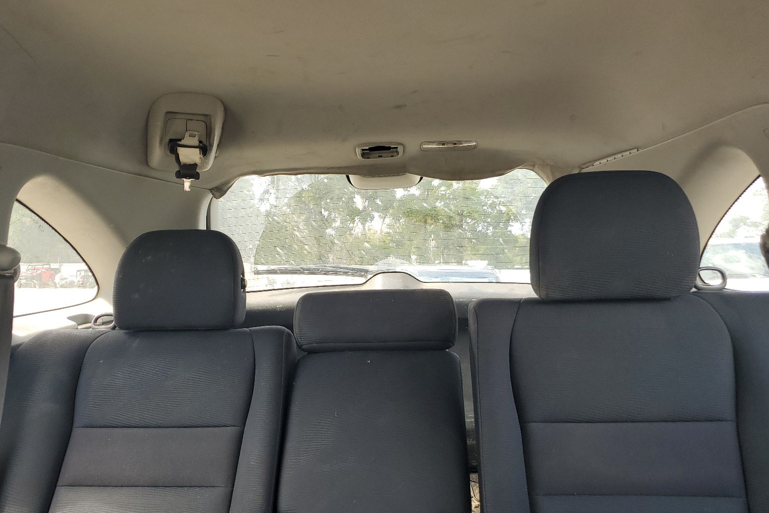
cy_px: 263
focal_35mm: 28
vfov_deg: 46.4
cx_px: 373
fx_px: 598
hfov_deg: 65.5
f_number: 1.5
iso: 50
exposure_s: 1/208
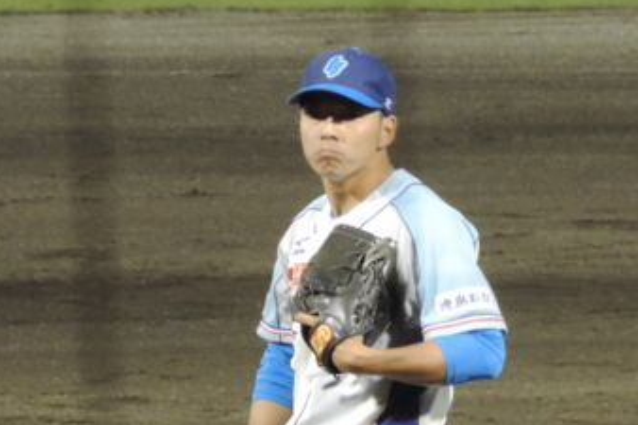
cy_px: 523
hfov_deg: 1.5
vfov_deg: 1.0
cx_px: 411
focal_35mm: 1354
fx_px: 23983
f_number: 4.9
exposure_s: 1/60
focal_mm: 98.1
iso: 800
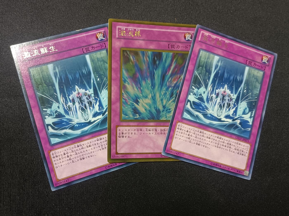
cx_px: 144
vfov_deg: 45.4
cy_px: 108
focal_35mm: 31
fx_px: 259
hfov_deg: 58.4
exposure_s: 1/33.3
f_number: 1.8
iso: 2003
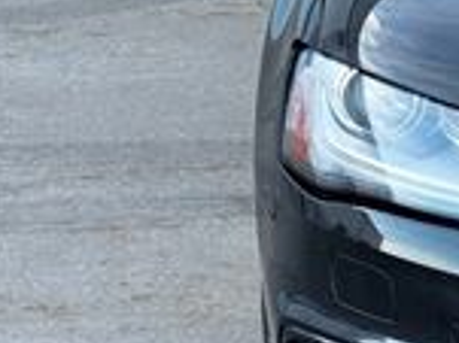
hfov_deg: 9.1
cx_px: 958
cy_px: 112
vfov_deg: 7.3
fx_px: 2690
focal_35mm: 203
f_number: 1.78
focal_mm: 6.76
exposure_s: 1/236
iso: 64
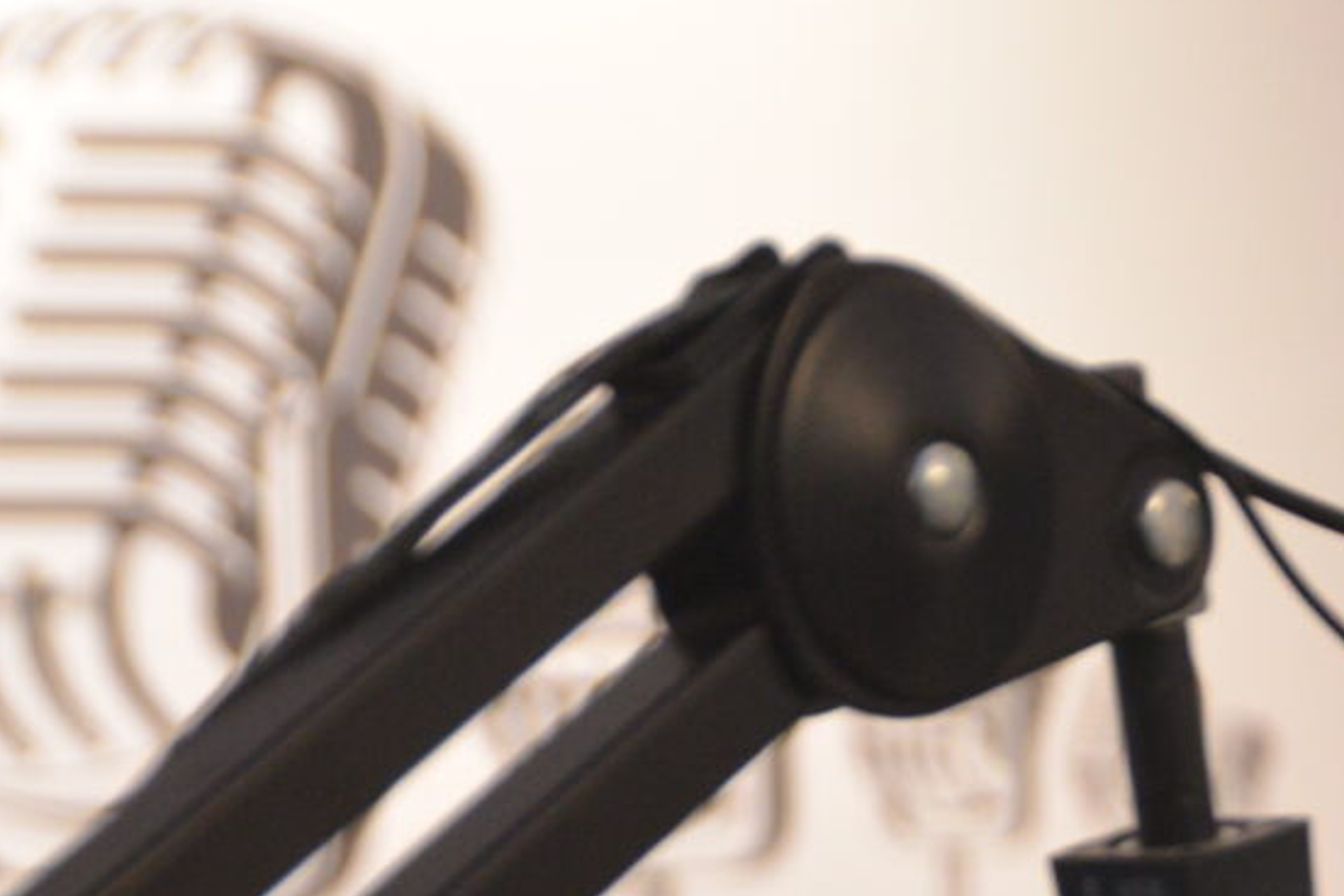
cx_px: 2547
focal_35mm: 269
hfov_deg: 7.4
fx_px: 10042
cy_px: 1404
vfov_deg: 5.1
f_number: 5.6
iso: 1800
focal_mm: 58
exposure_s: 1/60
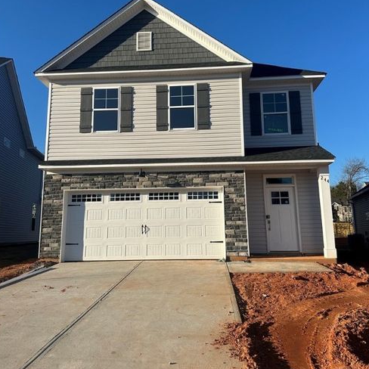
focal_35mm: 29
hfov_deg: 55.6
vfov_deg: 55.5
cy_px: 163
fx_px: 350
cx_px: 182
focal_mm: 6.86
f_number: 1.78
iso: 80
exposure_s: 1/4348
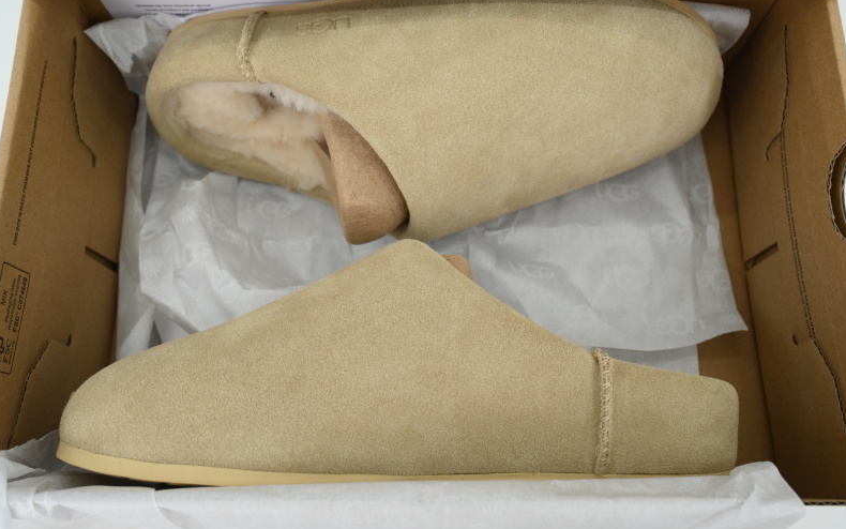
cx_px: 421
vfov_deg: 39.4
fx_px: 738
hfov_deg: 59.6
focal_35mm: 32
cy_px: 247
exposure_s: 1/100
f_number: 9
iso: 400
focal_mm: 31
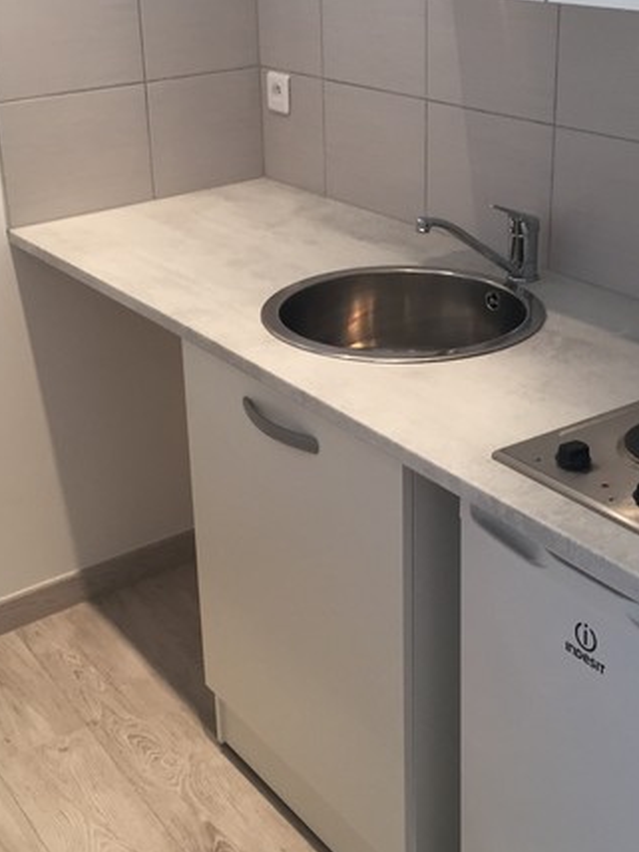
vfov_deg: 36.7
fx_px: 1280
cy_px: 348
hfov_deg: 28.0
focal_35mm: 52
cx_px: 291
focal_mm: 4.15
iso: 40
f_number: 2.2
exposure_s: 1/33
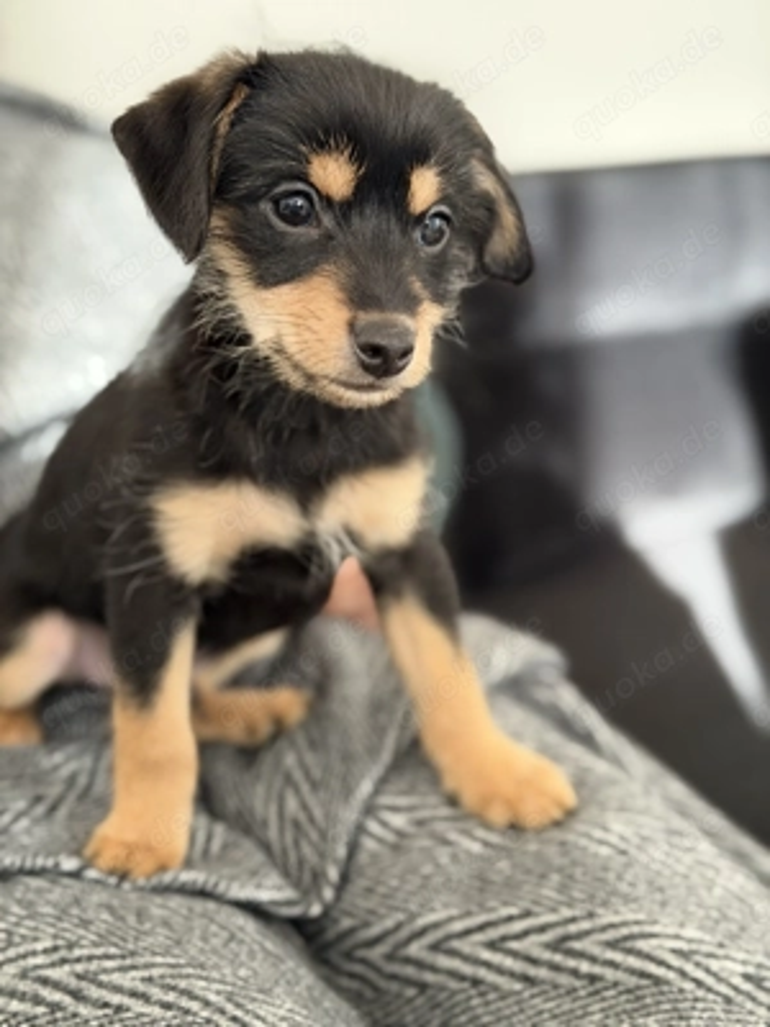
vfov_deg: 39.7
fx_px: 1424
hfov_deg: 30.3
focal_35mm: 48
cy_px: 514
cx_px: 385
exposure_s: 1/40
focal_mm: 6.76
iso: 320
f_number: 1.78
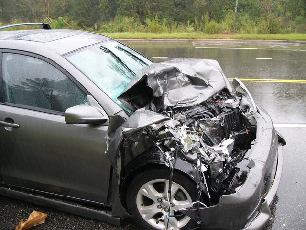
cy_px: 115
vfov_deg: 39.7
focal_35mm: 36
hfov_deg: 51.4
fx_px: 318
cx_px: 153
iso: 75
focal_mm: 6
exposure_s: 1/60
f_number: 2.8
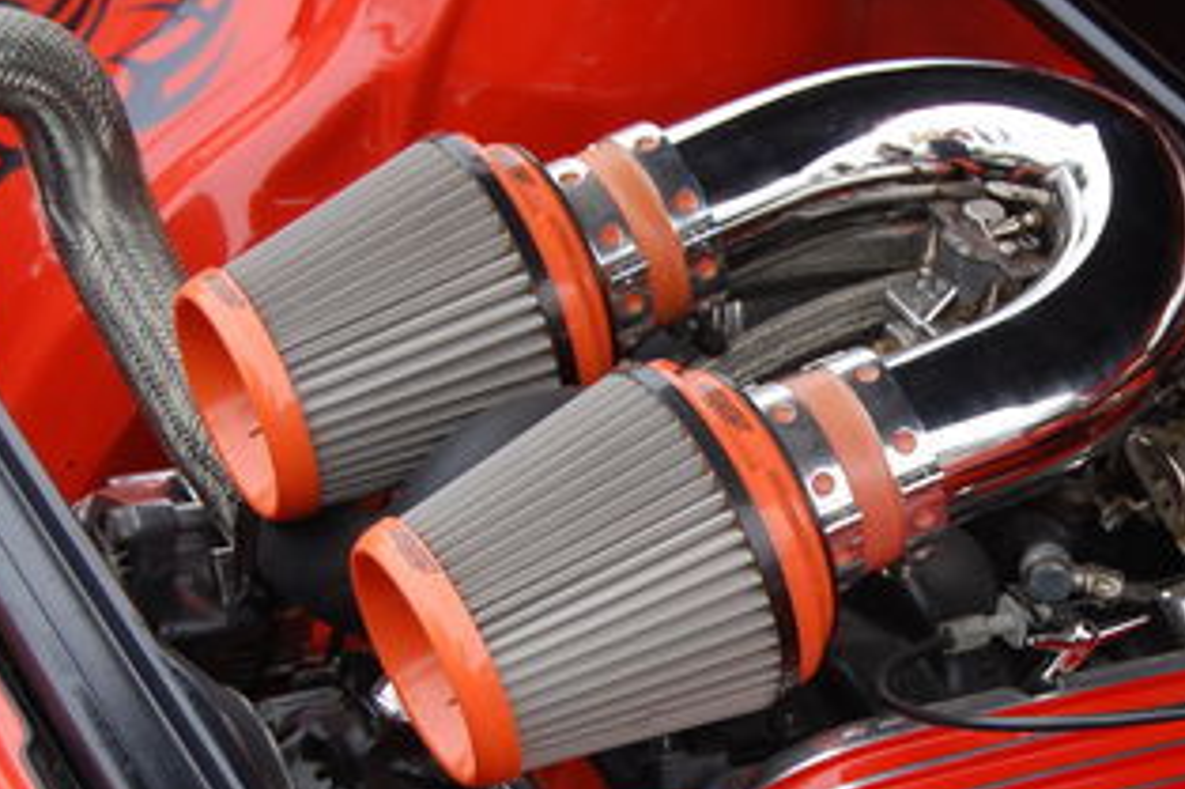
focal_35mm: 116
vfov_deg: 11.8
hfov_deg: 17.6
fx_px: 3816
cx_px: 853
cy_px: 585
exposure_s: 1/200
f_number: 5
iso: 400
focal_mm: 38
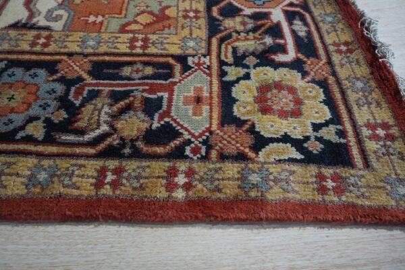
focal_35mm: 24
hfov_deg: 73.7
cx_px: 202
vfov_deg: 53.1
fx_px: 270
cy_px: 135
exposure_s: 1/160
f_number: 5
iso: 800
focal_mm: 24
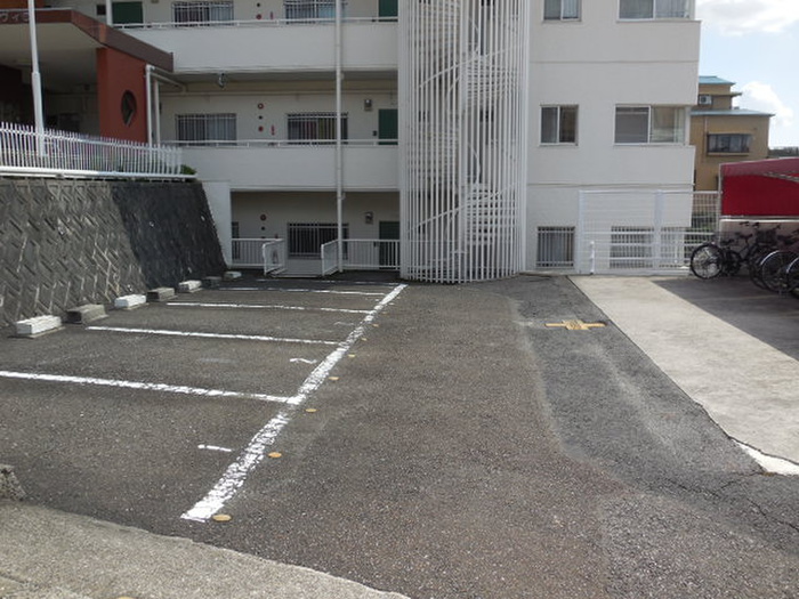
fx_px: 785
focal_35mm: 34
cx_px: 400
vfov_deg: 41.8
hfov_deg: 54.0
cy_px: 300
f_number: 3.4
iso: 125
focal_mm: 6.1
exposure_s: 1/1000
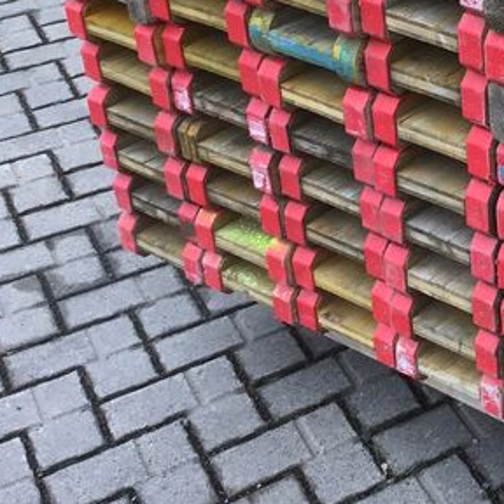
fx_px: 1252
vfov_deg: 22.2
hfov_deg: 20.5
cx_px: 679
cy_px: 52
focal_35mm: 76
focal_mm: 3.3
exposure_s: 1/100
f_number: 2.4
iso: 40
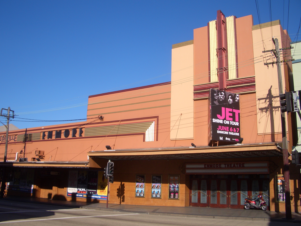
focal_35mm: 35
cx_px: 150
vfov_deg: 40.7
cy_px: 113
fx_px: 304
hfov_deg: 52.6
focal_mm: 5.8
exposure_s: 1/640
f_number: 4.3
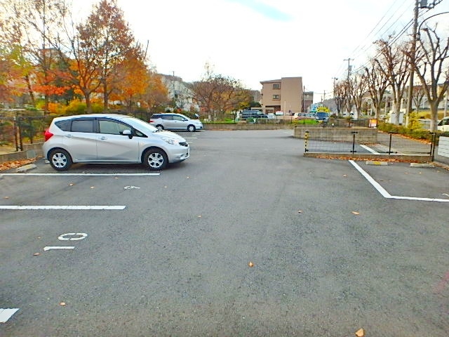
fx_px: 272
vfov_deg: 63.4
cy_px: 168
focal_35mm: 21
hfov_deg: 79.0
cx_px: 224
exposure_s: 1/400
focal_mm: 3.7
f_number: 3.5
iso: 125
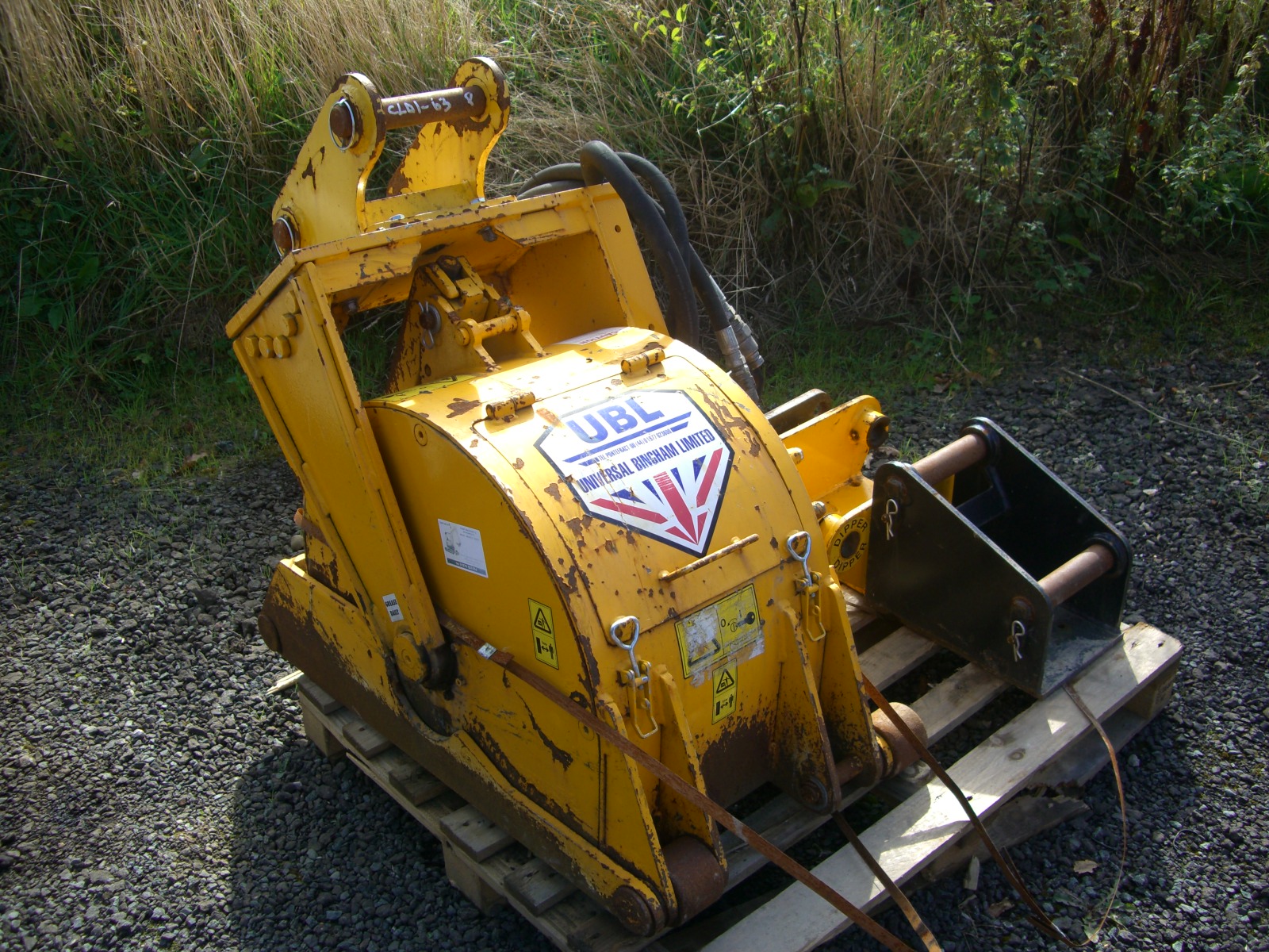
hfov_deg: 49.0
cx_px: 634
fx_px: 1393
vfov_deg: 37.7
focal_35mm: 38
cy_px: 476
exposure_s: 1/320
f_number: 2.8
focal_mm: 7.9
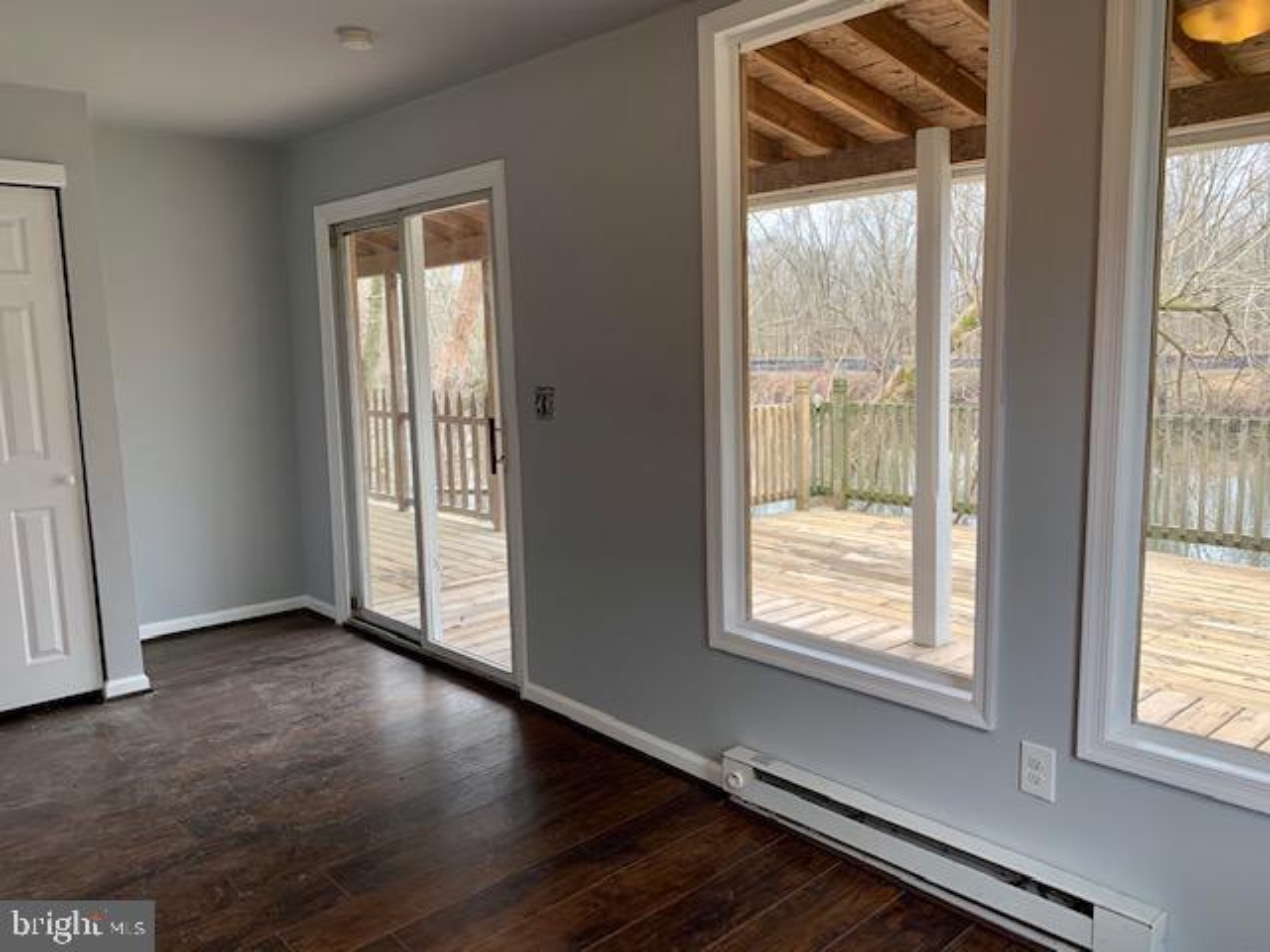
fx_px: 954
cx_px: 635
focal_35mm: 26
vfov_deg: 53.1
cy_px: 476
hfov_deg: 67.3
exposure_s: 1/60
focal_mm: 4.25
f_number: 1.8
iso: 100
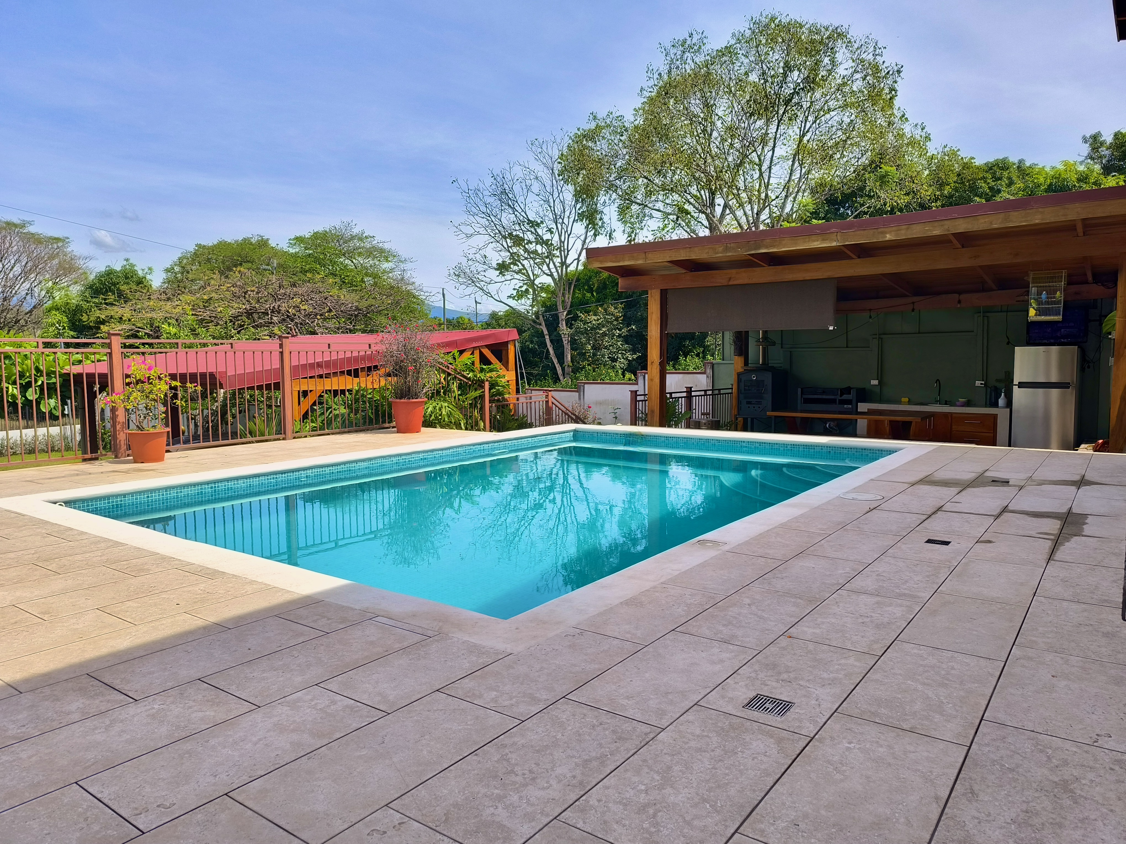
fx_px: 748
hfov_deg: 73.9
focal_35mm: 23
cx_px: 563
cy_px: 422
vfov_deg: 58.9
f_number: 1.65
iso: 50
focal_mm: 6.14
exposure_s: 1/728
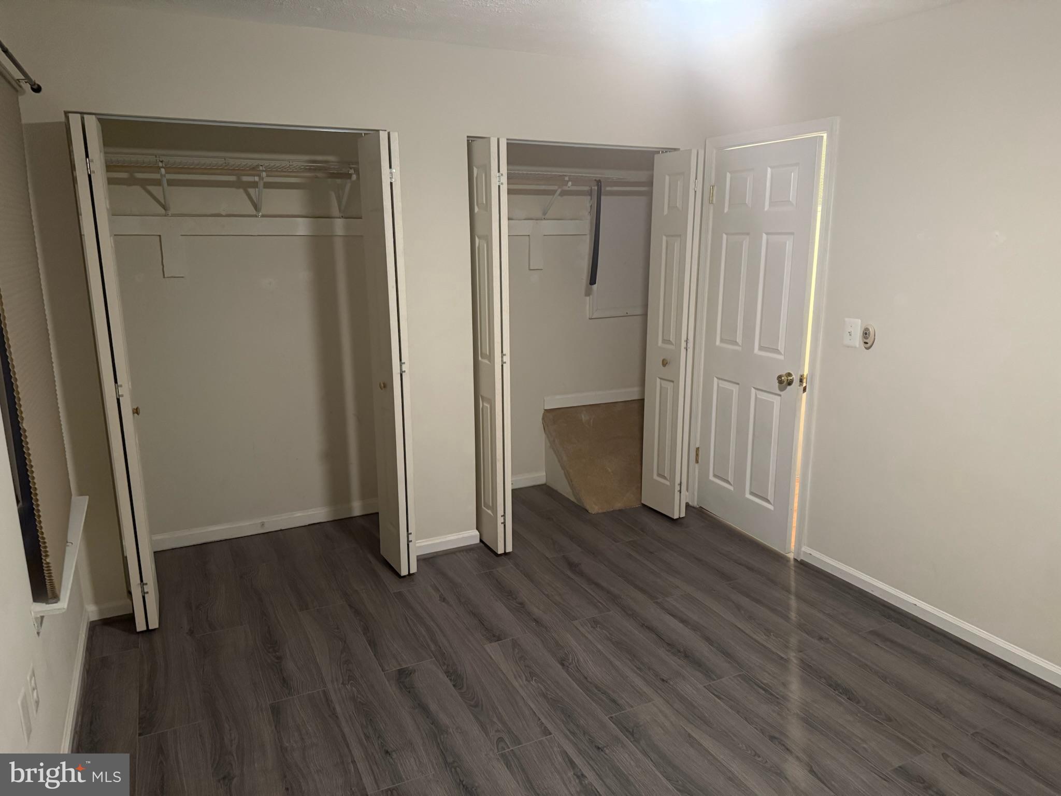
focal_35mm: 24
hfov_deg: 71.6
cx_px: 530
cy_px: 398
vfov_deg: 56.8
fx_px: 736
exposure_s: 1/60
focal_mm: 6.76
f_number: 1.78
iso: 500
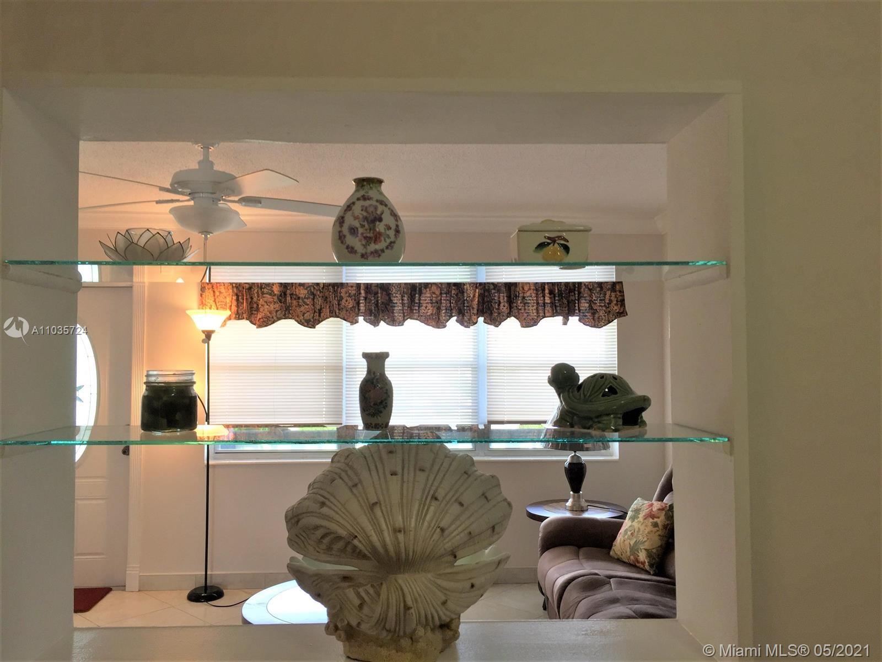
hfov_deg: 61.7
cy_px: 331
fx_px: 739
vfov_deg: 48.2
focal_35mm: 29
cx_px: 441
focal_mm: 4.15
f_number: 2.2
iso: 40
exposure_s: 1/60
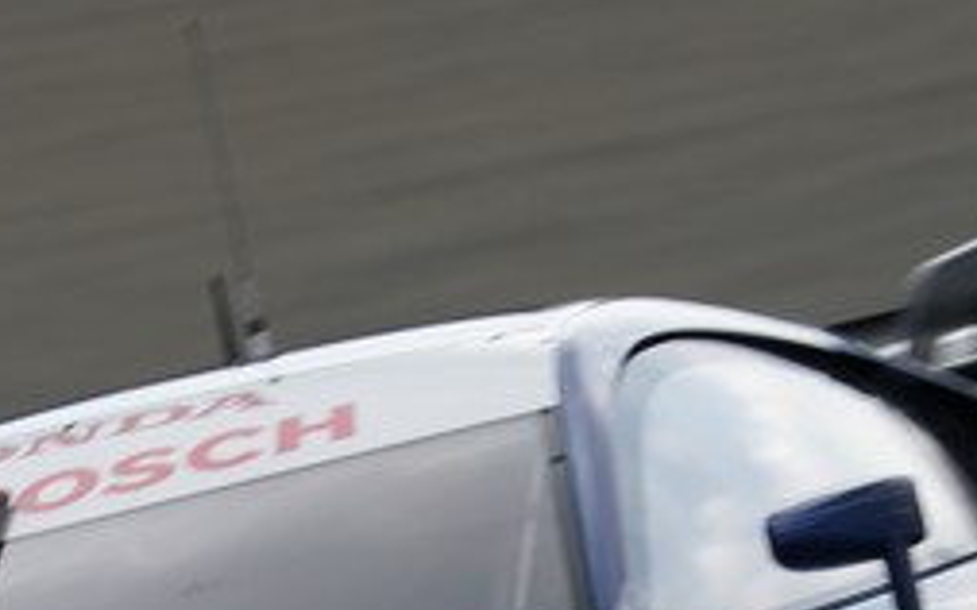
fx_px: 46320
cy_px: 818
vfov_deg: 0.8
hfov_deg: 1.2
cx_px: 228
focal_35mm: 1740
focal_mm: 600
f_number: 16
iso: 200
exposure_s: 1/80
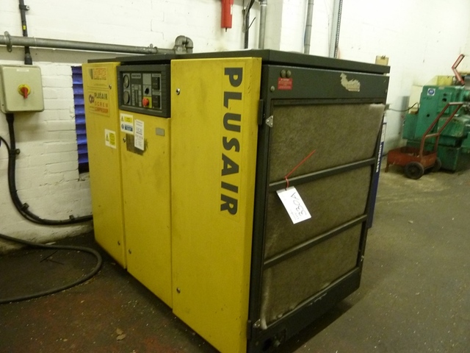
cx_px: 235
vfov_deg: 54.9
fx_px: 339
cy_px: 176
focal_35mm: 25
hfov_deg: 69.4
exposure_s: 1/10
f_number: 3.3
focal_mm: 4.1
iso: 400
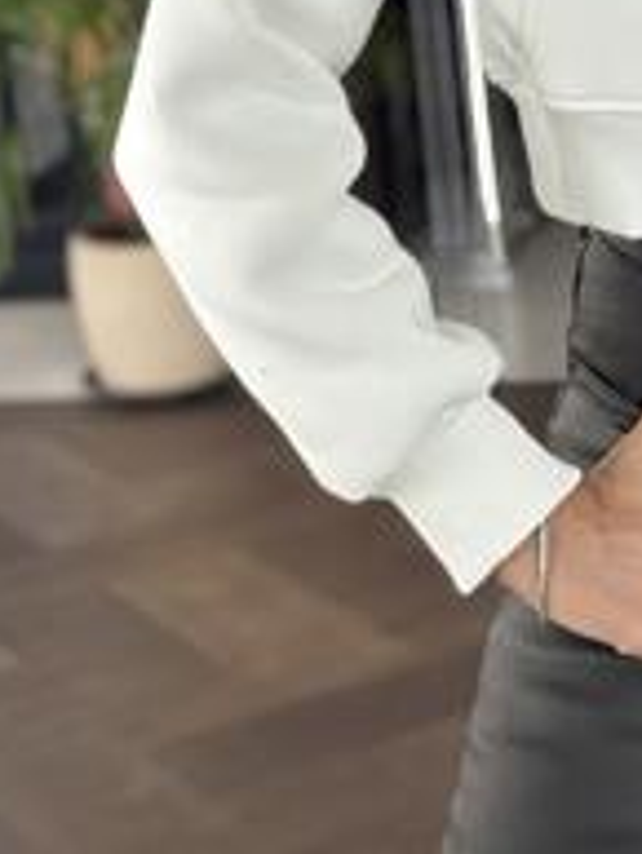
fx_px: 3112
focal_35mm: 126
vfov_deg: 15.0
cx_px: 788
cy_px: -217
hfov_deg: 11.5
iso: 320
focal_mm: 6.86
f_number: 1.78
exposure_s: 1/60
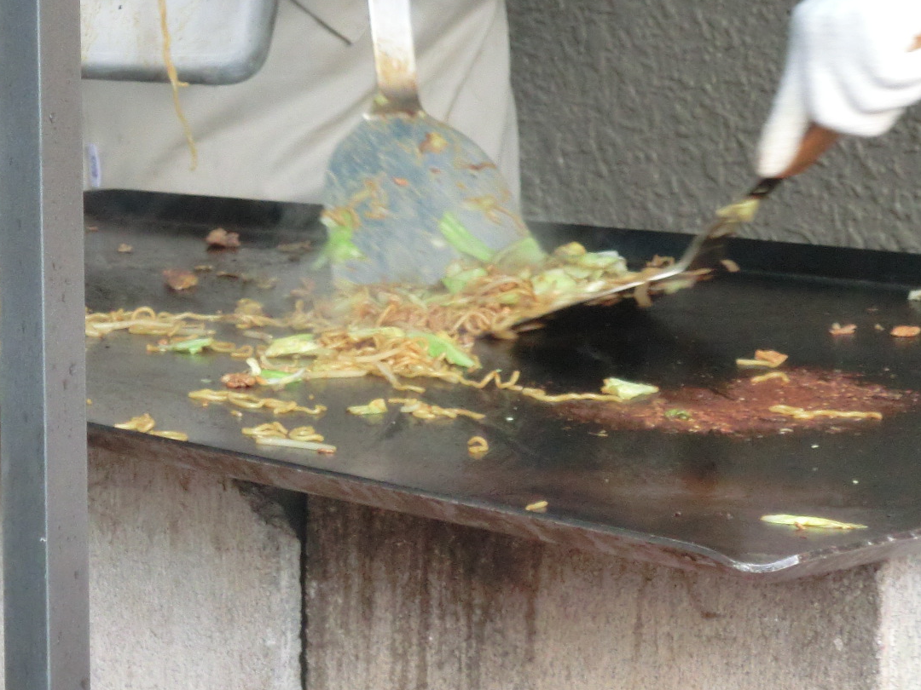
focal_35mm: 256
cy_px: 234
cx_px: 167
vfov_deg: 5.8
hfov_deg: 7.7
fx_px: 6811
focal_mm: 23.8
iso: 640
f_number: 4.8
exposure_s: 1/60
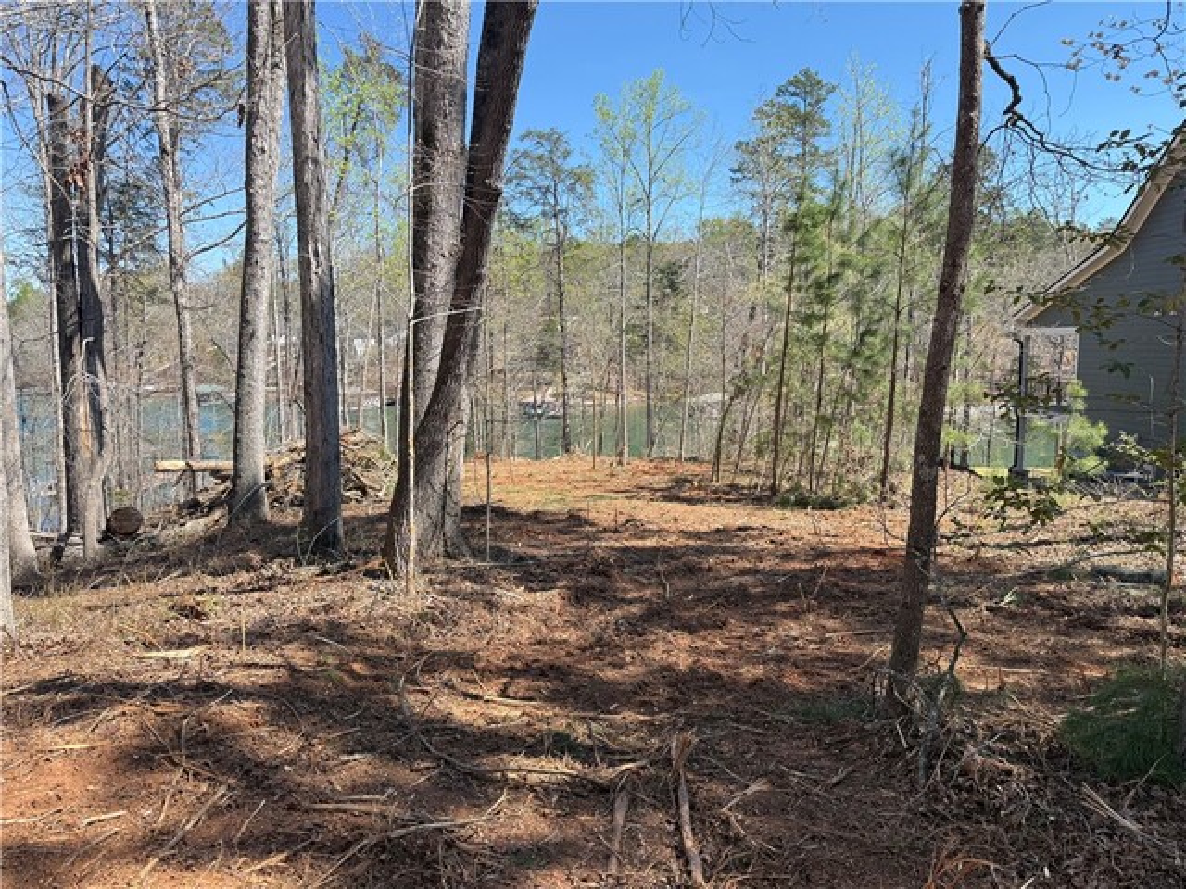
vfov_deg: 56.8
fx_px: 822
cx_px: 593
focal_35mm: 24
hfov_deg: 71.6
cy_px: 444
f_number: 1.78
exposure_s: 1/931
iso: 100
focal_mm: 6.76
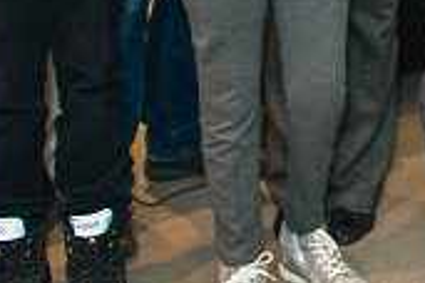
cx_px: 768
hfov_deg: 15.6
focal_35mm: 112
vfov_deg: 11.2
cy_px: -269
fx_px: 1322
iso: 800
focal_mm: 24
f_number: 3.5
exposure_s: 1/125
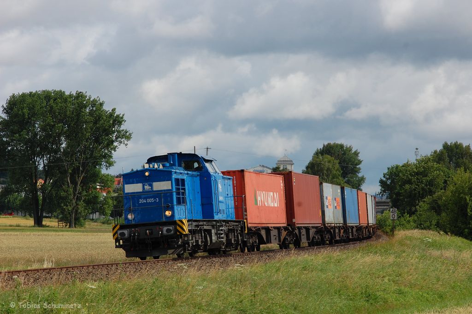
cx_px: 236
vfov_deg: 8.7
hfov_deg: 13.1
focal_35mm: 158
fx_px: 2062
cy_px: 157
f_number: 9
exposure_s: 1/640
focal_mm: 105
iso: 200
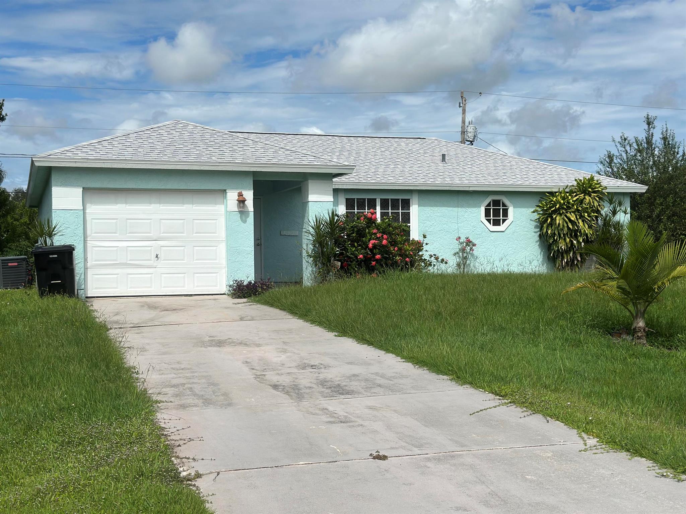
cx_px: 343
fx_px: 951
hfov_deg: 39.7
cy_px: 257
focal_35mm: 48
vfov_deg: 30.3
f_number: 1.78
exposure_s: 1/12048
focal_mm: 6.86
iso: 100
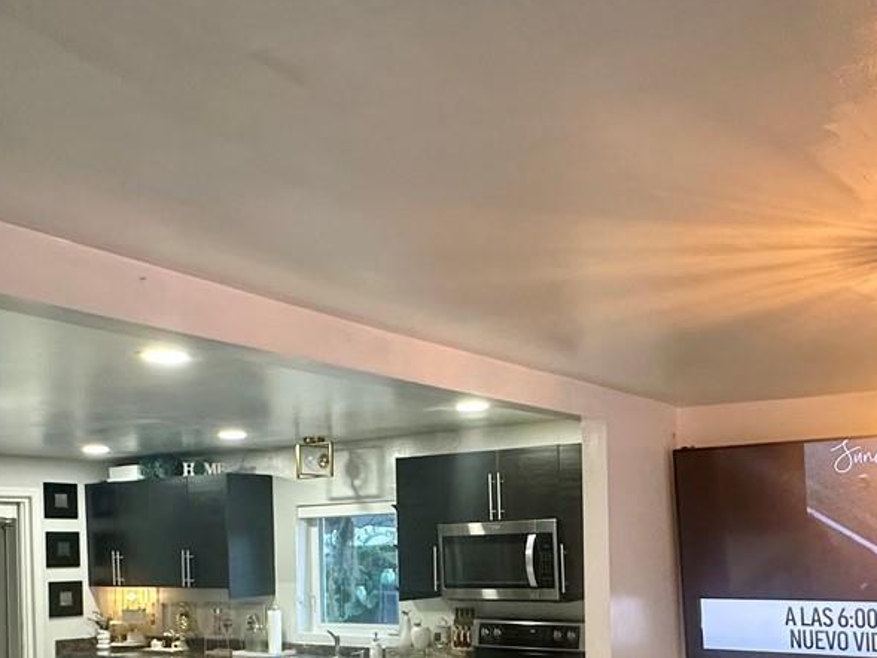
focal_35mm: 38
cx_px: 530
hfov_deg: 48.6
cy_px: 554
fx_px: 963
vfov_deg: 36.1
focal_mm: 2.22
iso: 200
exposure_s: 1/60
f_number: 2.2
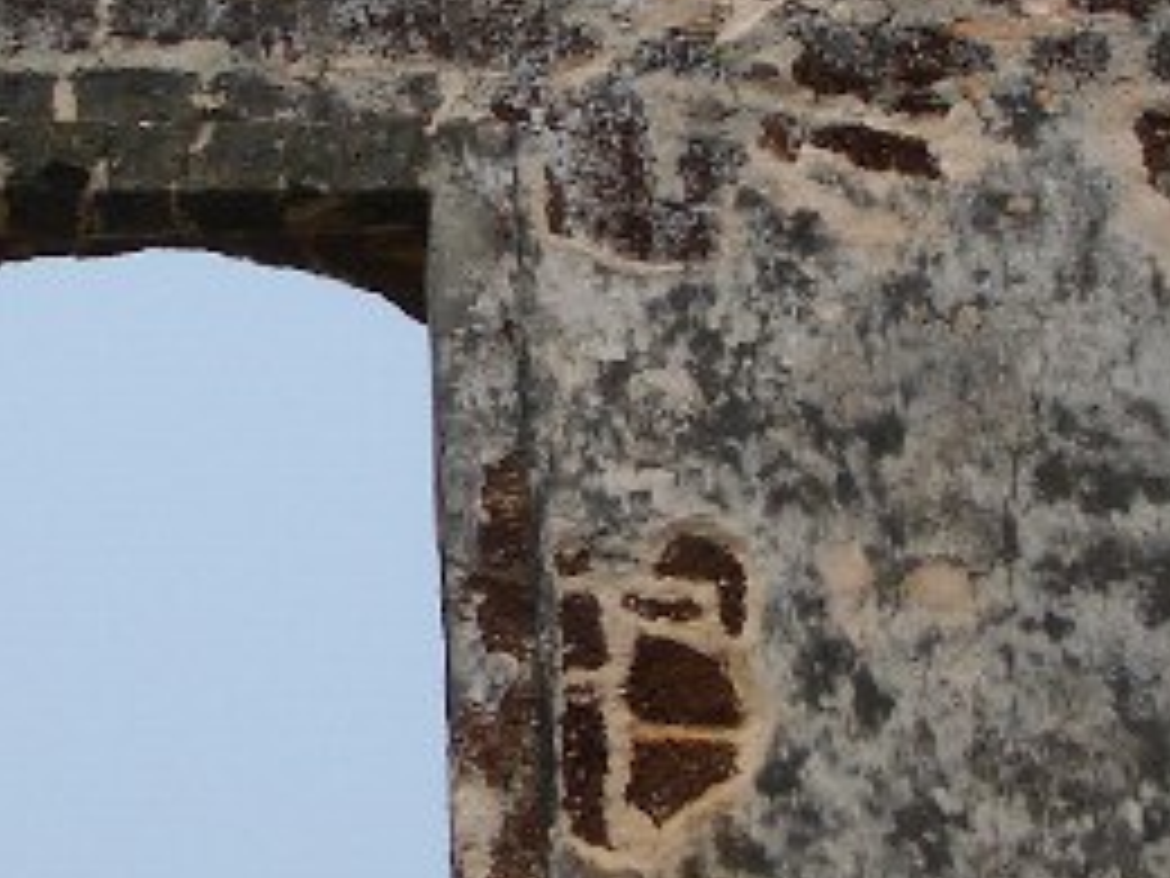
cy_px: 36
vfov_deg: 10.7
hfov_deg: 14.3
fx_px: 4664
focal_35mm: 138
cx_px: 423
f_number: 4.3
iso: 50
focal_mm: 5.8
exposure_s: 1/1000
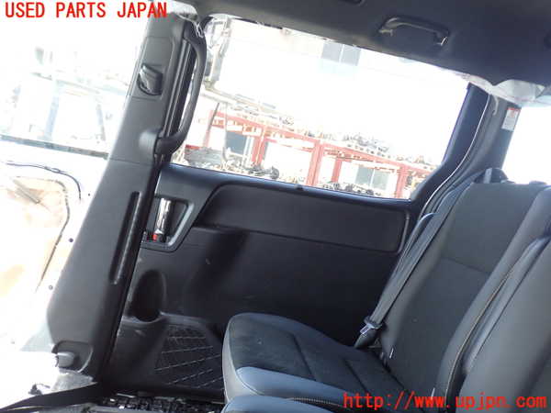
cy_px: 206
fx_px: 478
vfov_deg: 46.8
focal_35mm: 30
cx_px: 276
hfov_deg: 60.0
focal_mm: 5.4
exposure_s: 1/60
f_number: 2.3
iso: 200
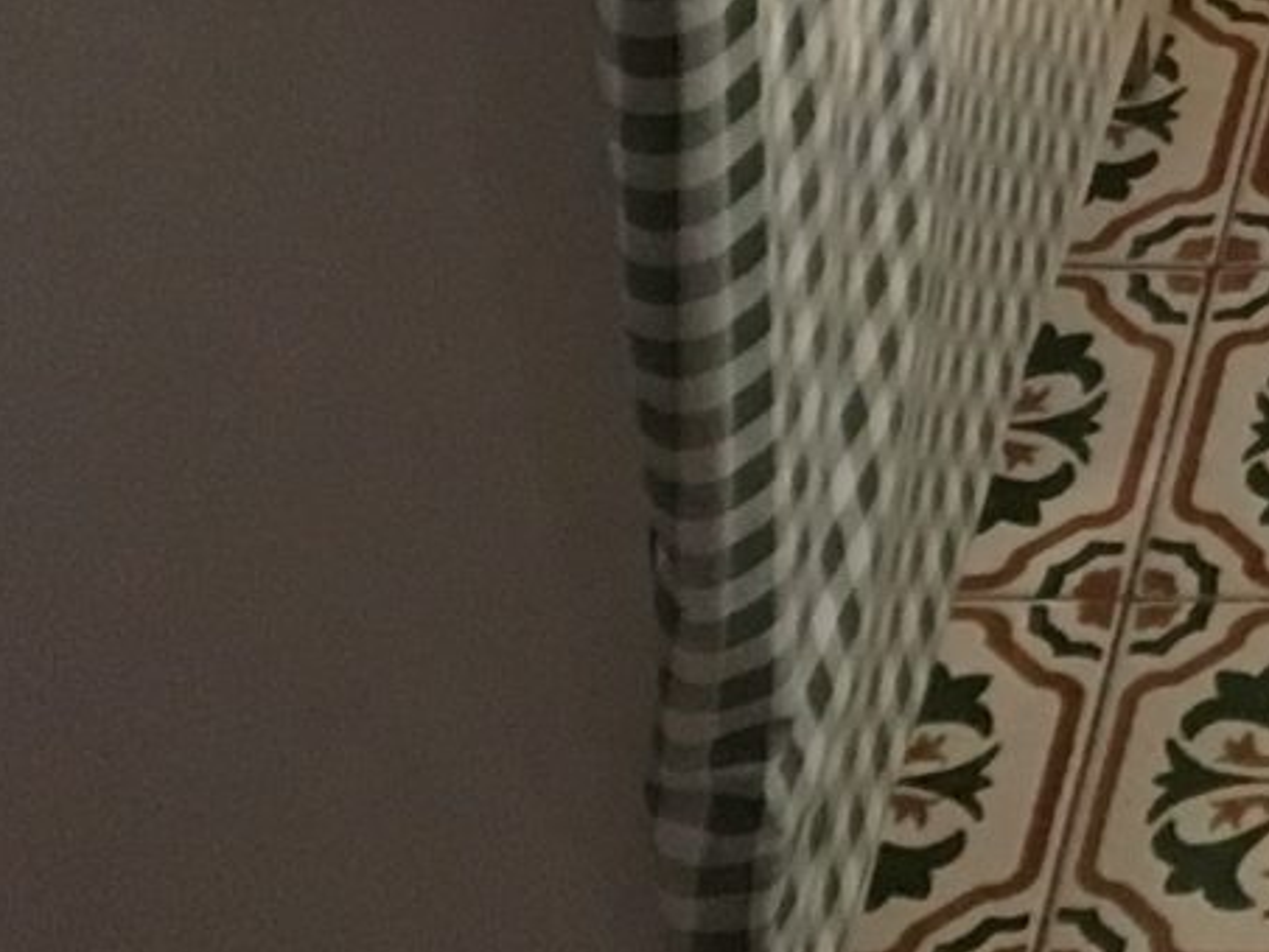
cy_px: -1221
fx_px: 6014
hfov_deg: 10.2
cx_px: 3213
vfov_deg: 8.4
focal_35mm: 164
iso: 100
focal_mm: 4.15
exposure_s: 1/10
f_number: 2.2
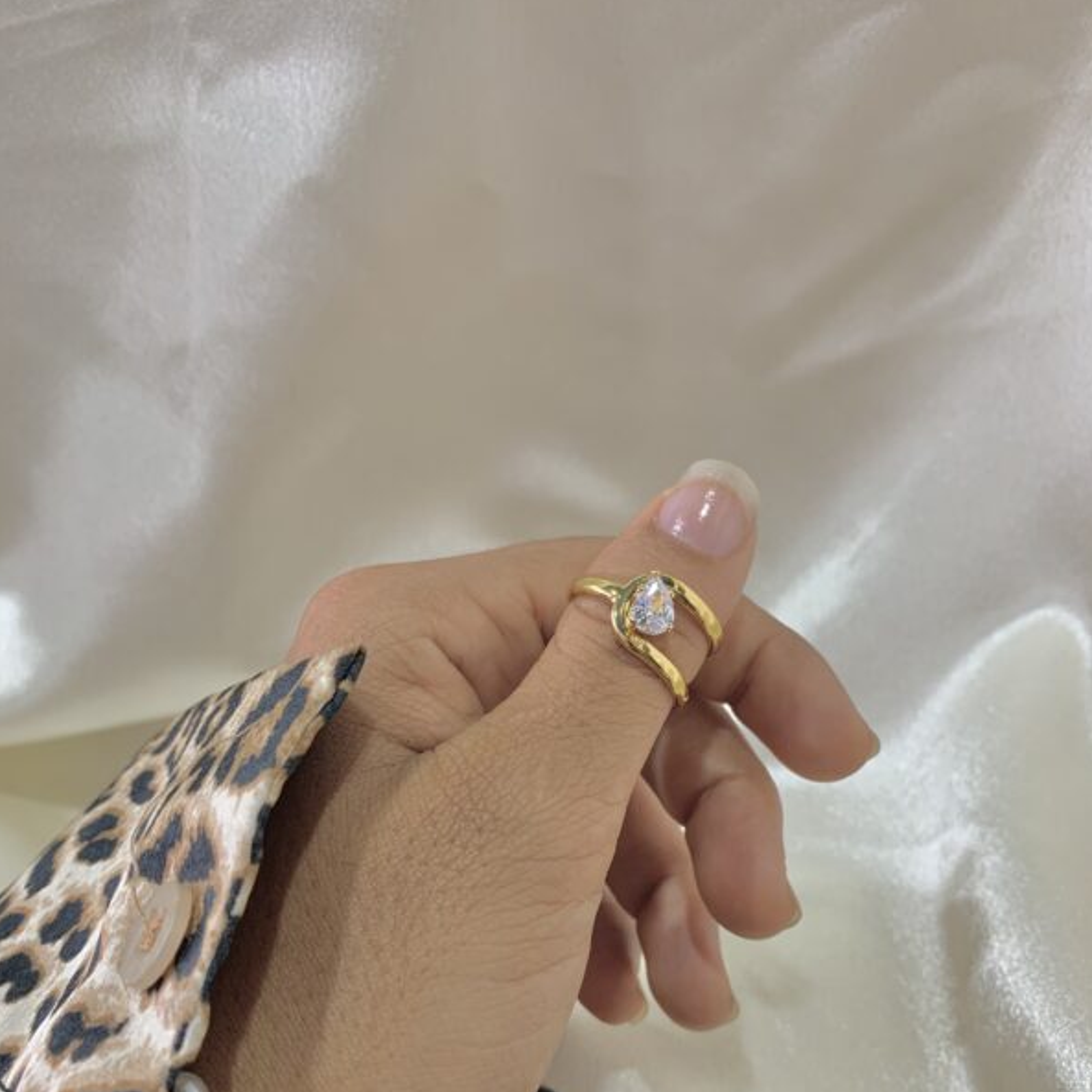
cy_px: 724
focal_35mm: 31
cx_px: 547
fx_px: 1106
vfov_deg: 51.6
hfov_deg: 52.5
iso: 80
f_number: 1.8
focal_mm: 4.25
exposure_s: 1/50
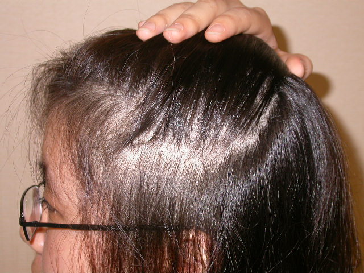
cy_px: 136
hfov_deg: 26.0
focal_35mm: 75
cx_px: 182
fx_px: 789
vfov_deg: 19.6
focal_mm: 15.5
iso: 100
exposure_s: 1/60.3
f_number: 3.4
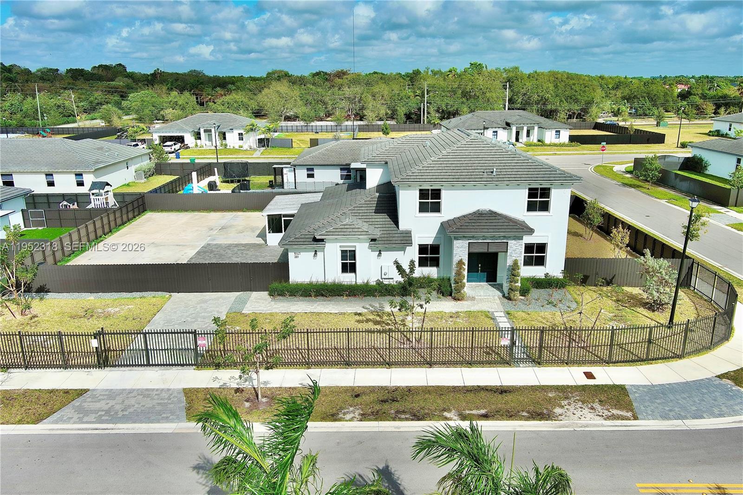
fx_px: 598
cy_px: 248
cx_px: 372
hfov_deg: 63.7
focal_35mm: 29
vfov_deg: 44.9
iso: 101
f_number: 2.8
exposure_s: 1/2924
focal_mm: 10.57
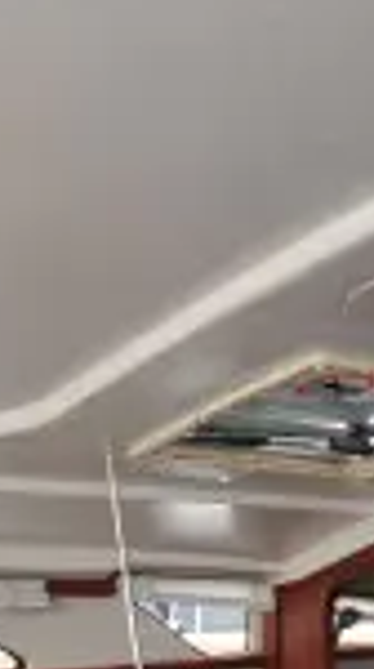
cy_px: 814
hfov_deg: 17.6
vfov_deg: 27.5
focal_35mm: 67
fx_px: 1185
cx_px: 356
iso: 280
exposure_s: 1/200
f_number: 3.5
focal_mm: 10
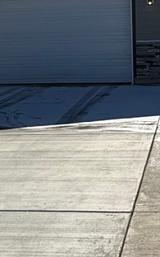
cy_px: 101
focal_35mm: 73
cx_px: 109
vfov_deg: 28.1
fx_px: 509
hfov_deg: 17.8
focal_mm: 2.22
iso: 64
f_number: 2.2
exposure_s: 1/6173
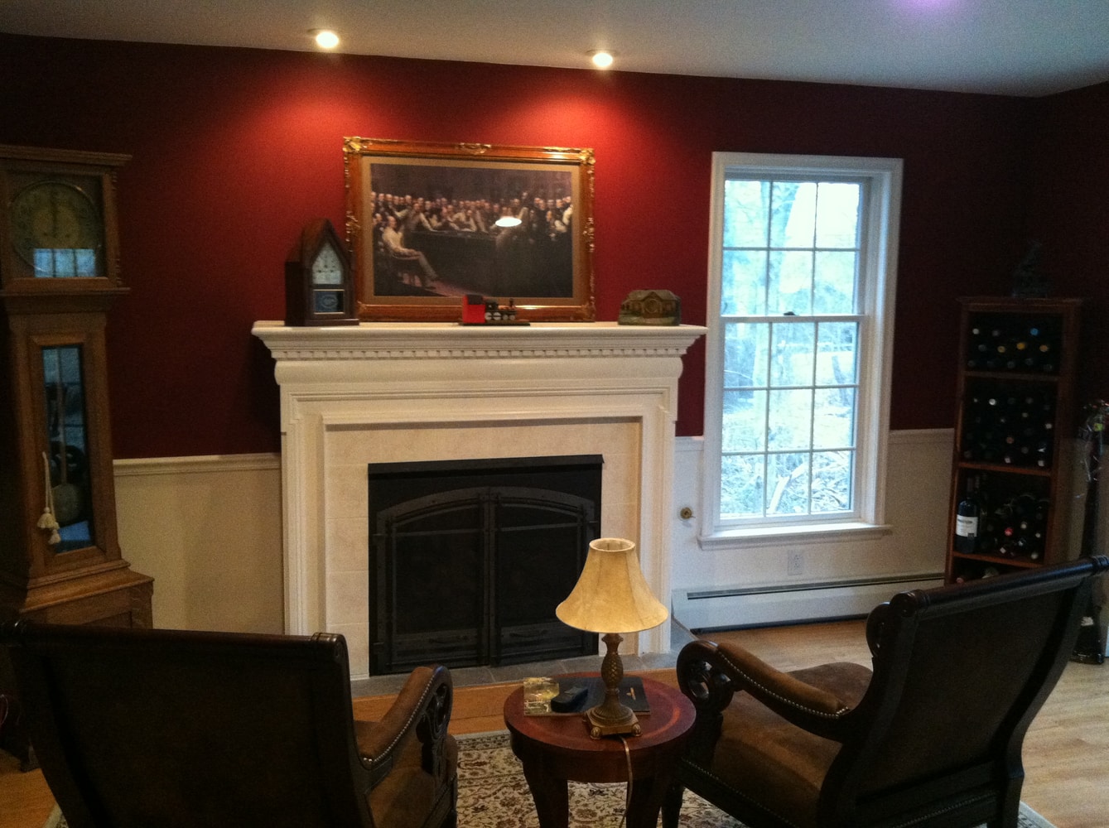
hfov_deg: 52.7
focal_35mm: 35
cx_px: 554
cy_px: 414
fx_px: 1120
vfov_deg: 40.6
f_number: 2.8
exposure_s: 1/17
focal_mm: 3.85
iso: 500
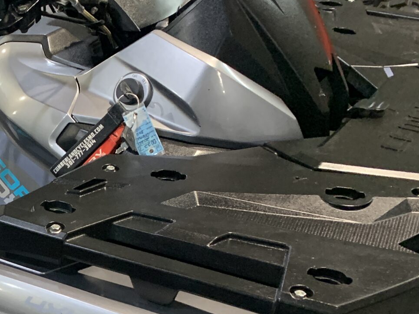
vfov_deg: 20.0
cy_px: 373
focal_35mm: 69
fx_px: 835
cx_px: -83
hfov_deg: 25.3
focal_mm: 4.25
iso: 320
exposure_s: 1/60
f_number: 1.8
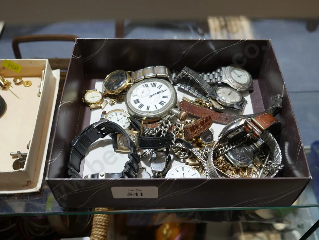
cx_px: 160
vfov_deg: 36.0
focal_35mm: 40
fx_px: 369
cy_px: 120
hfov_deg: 46.8
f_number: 4.4
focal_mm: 20
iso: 400
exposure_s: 1/60
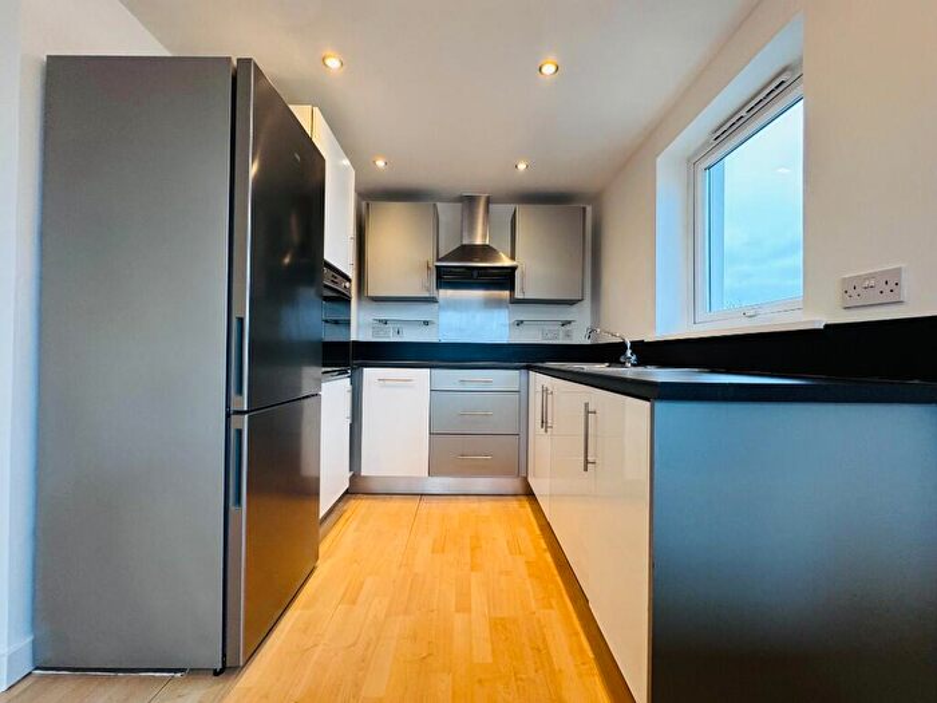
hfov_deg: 102.1
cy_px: 352
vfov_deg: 85.7
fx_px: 379
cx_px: 468
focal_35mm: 14
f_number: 2.2
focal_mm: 2.22
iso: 160
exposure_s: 1/50
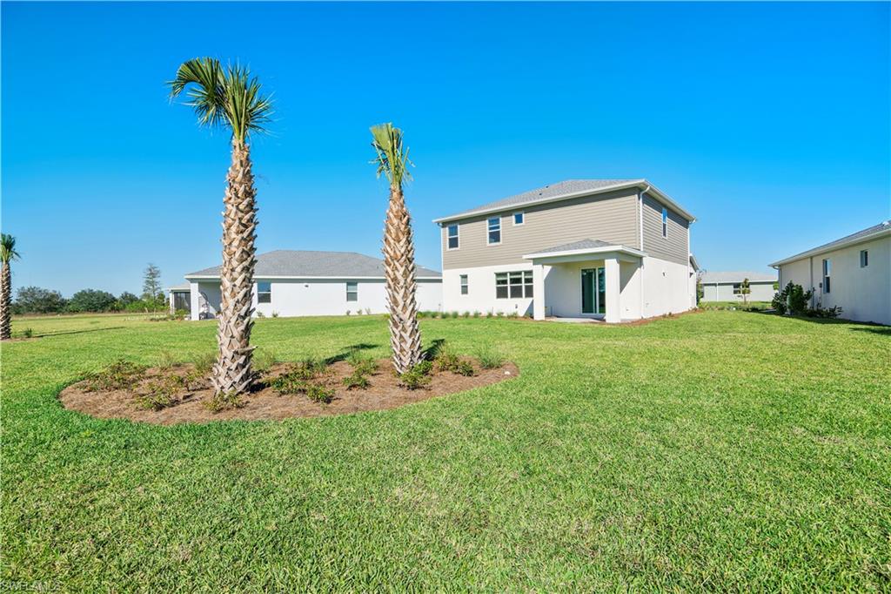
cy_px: 297
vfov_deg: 73.7
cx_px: 446
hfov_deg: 96.8
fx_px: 396
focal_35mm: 16
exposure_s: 1/2000
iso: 250
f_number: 5.6
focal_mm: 16
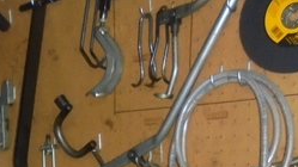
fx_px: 695
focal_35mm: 88
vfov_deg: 12.7
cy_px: 287
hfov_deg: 22.3
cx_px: -58
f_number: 3.5
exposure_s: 1/30
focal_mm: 4.6
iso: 400
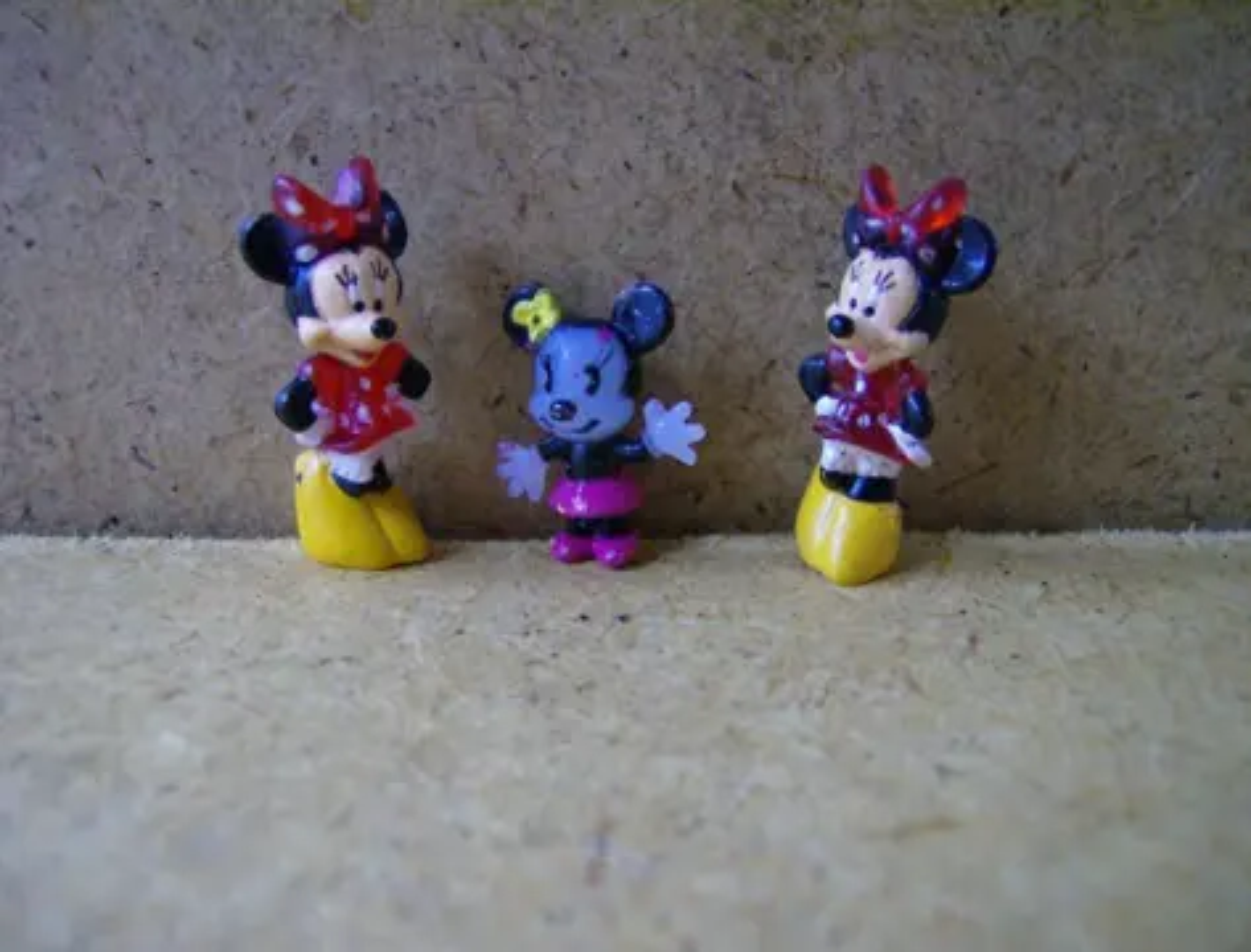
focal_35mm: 36
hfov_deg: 51.1
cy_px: 476
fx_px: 1308
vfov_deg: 40.0
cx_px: 626
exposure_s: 1/25.3
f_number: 2.8
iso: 200
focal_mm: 6
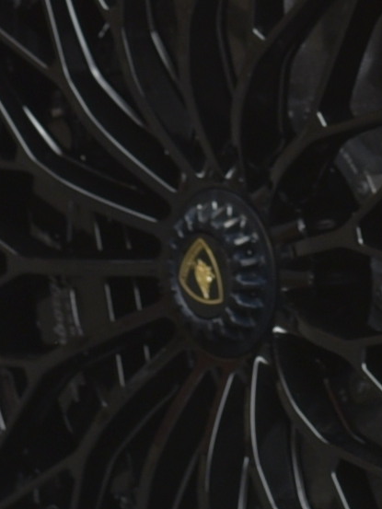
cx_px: 479
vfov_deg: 5.4
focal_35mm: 366
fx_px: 5383
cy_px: -214
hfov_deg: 4.1
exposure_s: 1/125
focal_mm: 35
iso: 100
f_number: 4
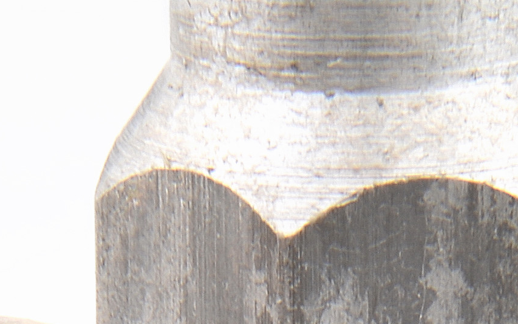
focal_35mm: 611
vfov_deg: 2.1
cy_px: 832
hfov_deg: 3.4
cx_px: 308
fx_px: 8625
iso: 100
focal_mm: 85
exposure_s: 1/125
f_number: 32
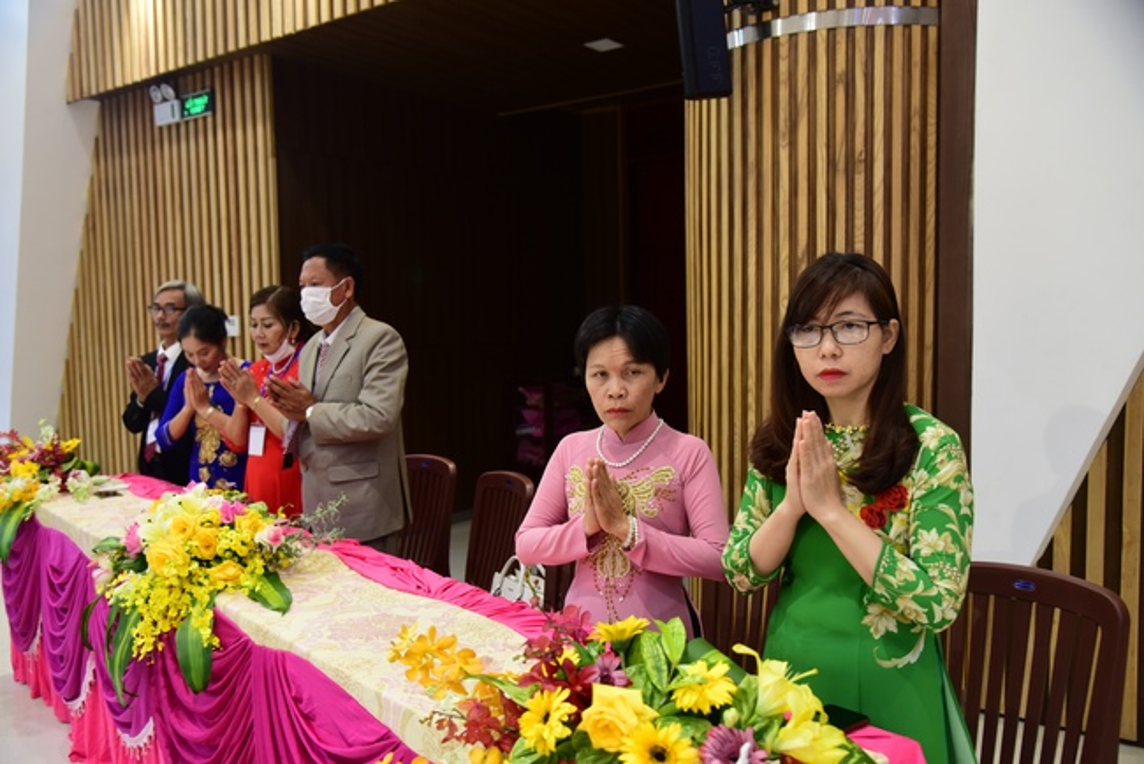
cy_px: 382
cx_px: 572
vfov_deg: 42.4
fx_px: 986
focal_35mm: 31
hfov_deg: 60.3
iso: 800
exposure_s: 1/30
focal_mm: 31
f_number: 4
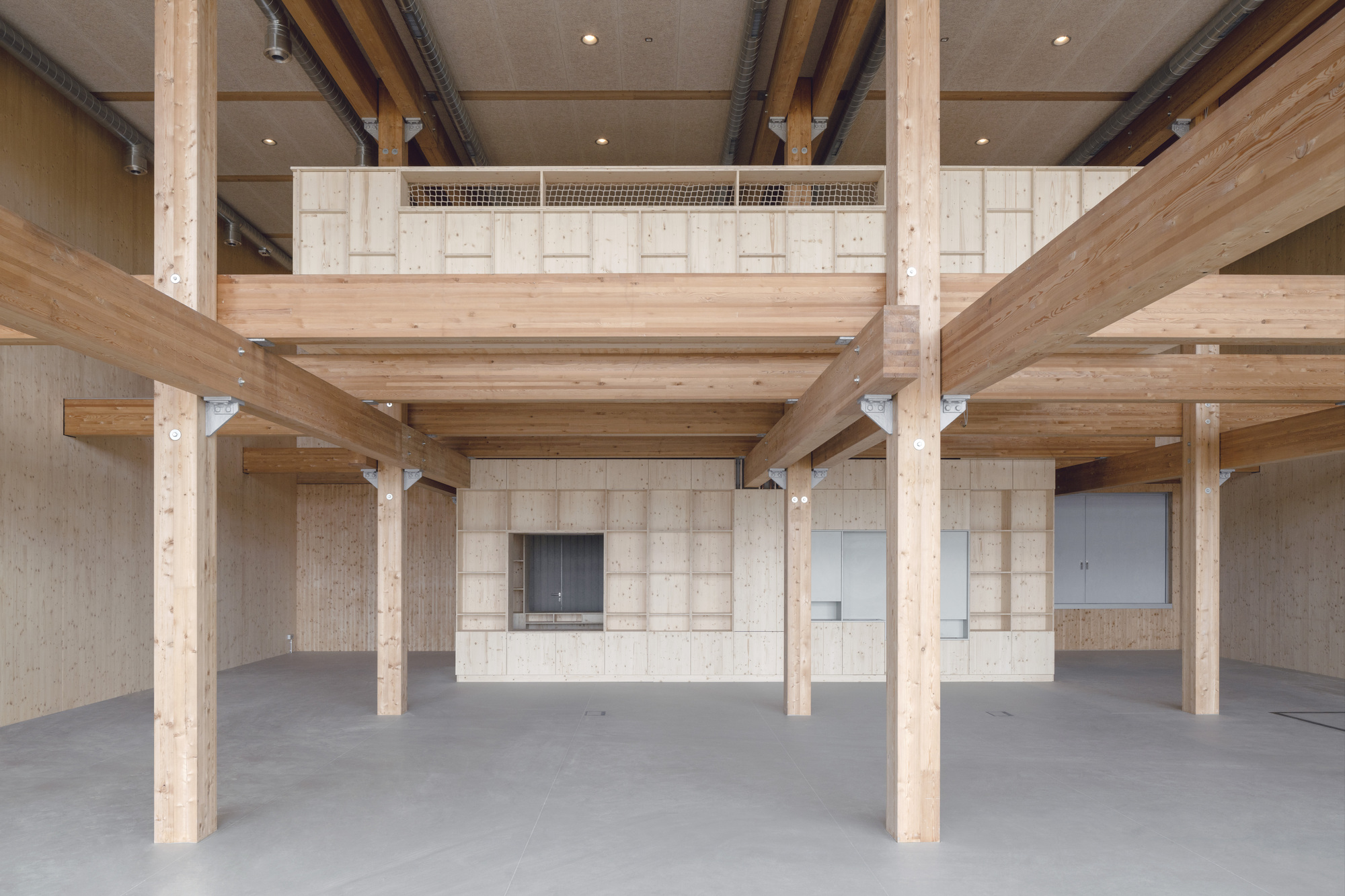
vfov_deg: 53.1
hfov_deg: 73.7
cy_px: 448
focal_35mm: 24
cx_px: 672
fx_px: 897
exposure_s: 1/30
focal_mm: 24
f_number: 11
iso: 200
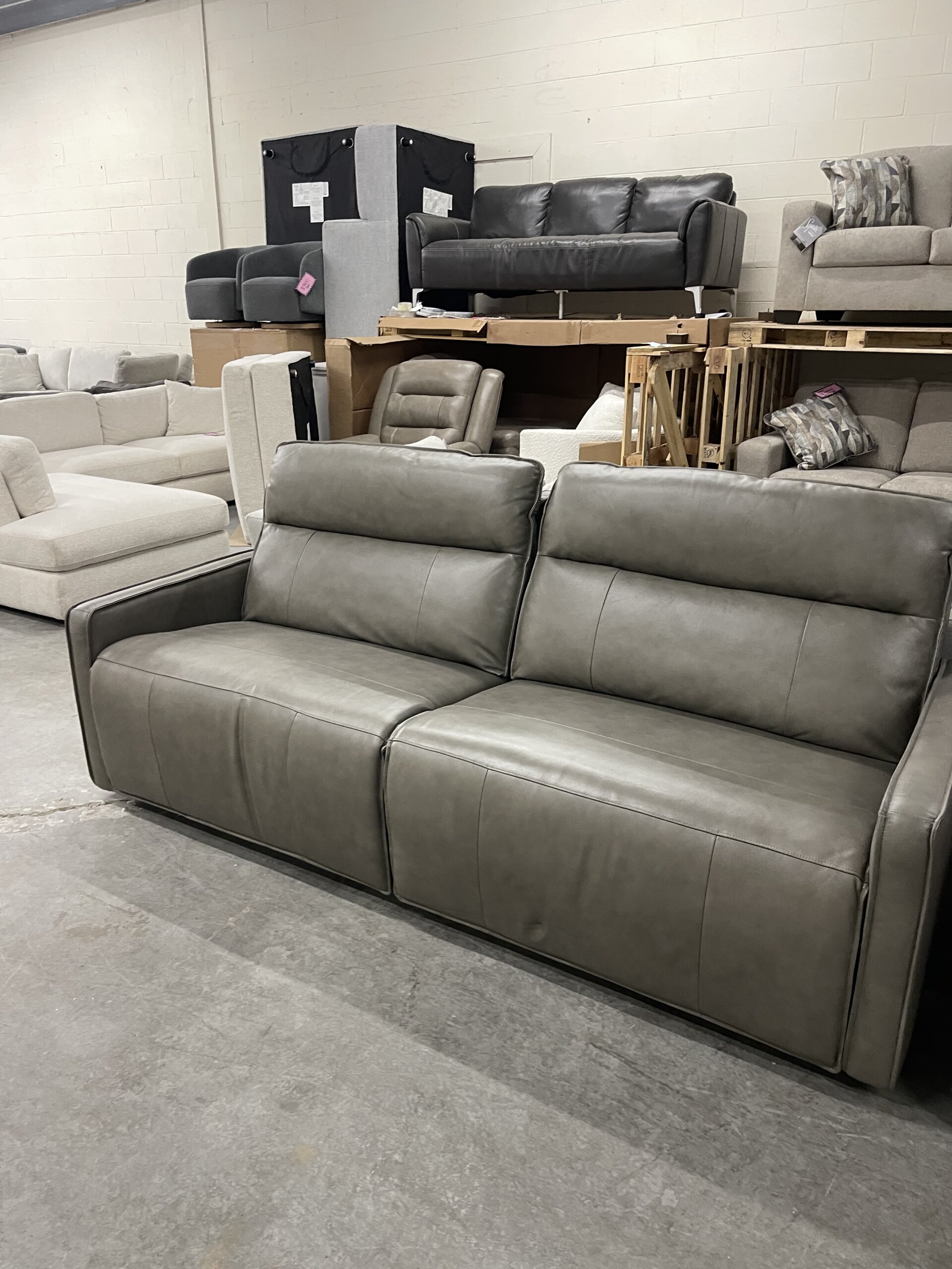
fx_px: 917
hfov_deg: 54.9
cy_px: 634
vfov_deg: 69.4
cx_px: 476
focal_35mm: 25
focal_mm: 5.1
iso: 320
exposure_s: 1/60
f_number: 1.6
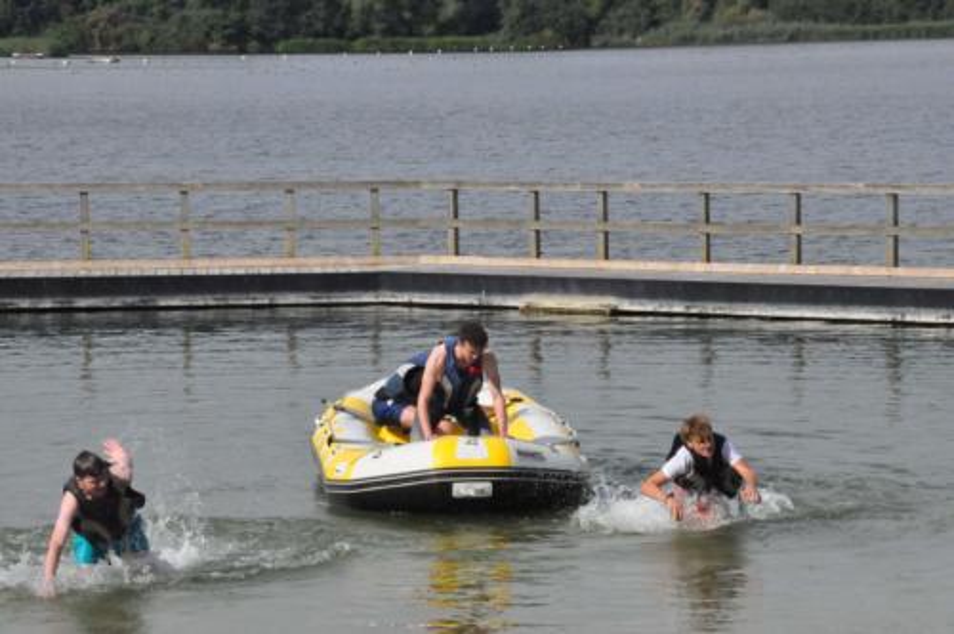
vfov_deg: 8.7
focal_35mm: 158
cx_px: 477
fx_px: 4168
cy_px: 317
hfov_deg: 13.1
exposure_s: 1/1600
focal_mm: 105
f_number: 20
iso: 3200
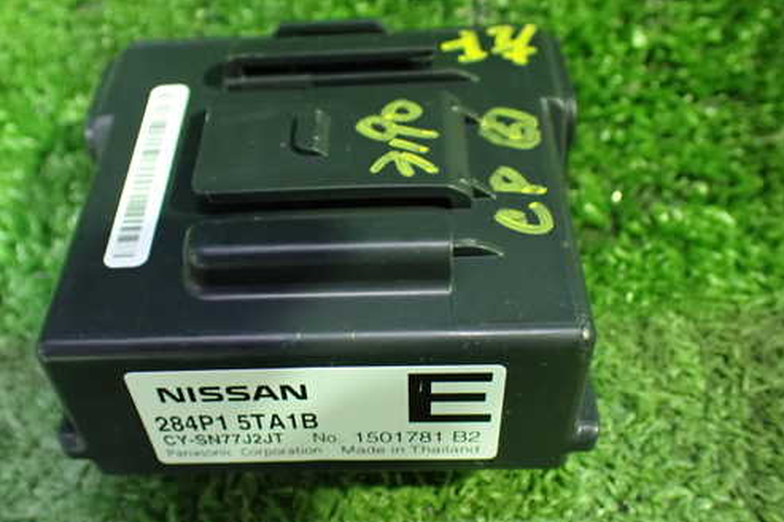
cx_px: 350
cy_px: 280
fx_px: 827
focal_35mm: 38
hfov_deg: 50.6
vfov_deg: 35.0
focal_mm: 5.4
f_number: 2.3
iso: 1250
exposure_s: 1/30
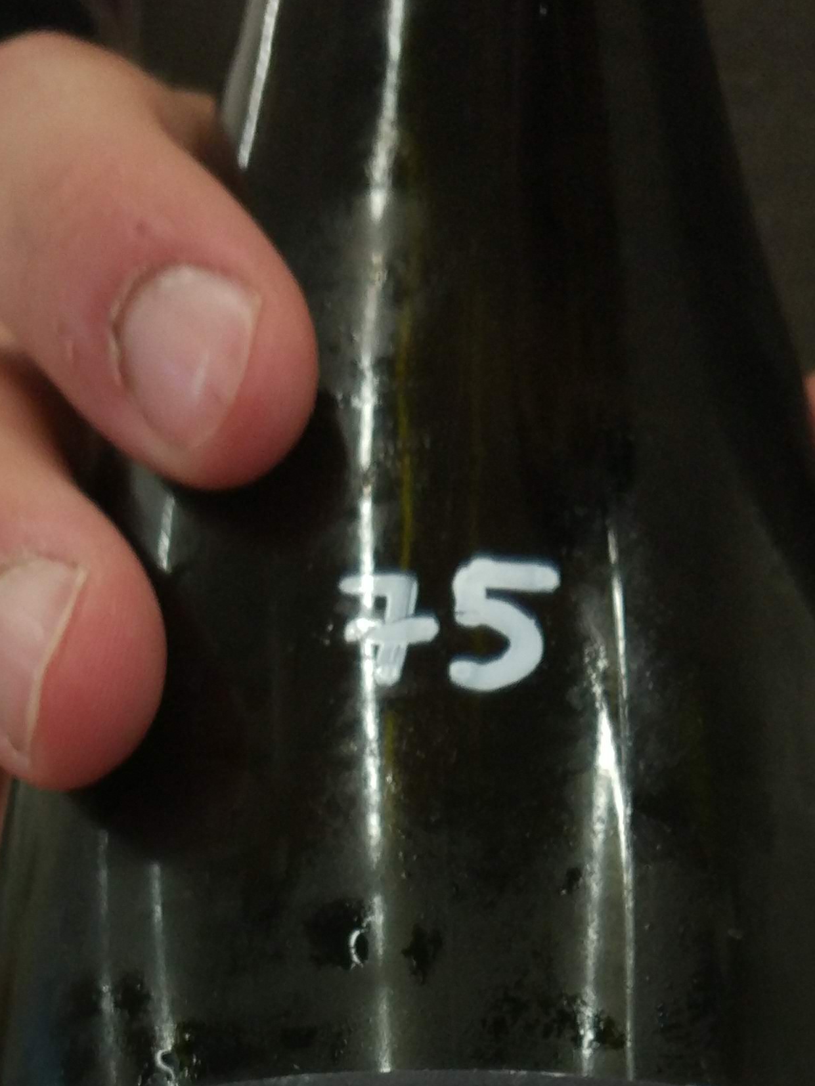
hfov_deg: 18.9
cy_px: 1467
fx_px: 2448
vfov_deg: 22.1
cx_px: 311
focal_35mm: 78
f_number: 2
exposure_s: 1/50
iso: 212
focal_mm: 4.26
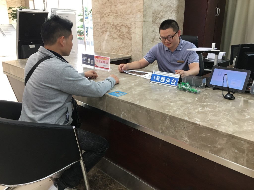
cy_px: 95
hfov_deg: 61.7
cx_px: 127
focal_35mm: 29
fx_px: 213
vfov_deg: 48.2
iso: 40
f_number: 2.2
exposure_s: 1/17
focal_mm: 4.15
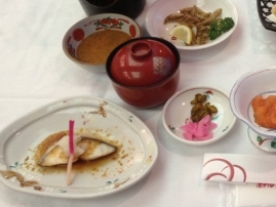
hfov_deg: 28.6
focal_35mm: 65
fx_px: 518
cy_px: 53
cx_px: 248
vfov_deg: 22.4
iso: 100
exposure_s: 1/20
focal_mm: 4.28
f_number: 2.4
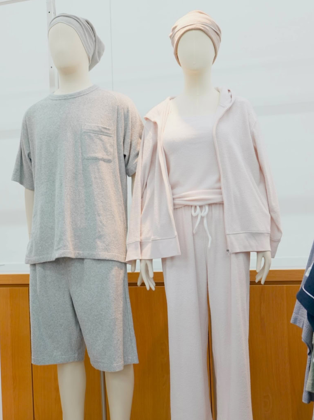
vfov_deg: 47.9
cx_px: 157
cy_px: 220
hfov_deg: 36.8
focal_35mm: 39
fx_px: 472
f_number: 2.8
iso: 500
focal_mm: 24
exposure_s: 1/125
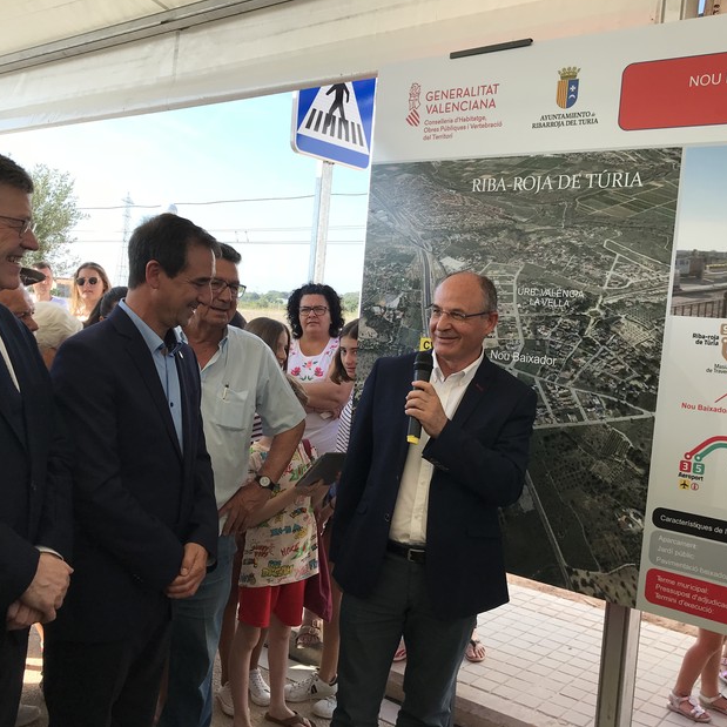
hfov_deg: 48.4
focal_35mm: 34
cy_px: 357
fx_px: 808
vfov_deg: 48.4
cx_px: 396
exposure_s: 1/760
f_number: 1.8
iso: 20
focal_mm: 3.99
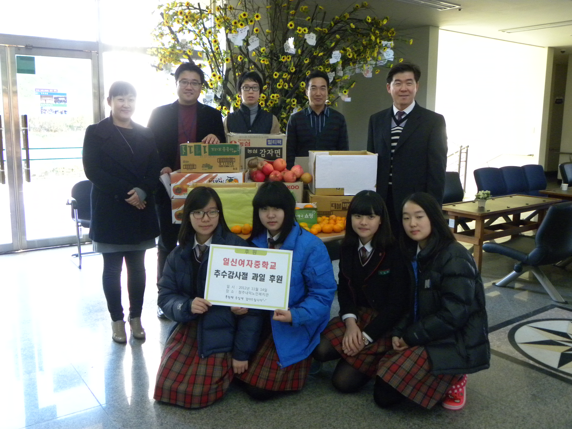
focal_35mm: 33
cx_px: 286
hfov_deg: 55.4
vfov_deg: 42.9
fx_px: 545
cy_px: 214
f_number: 2.8
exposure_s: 1/65.1
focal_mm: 5.9
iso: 400
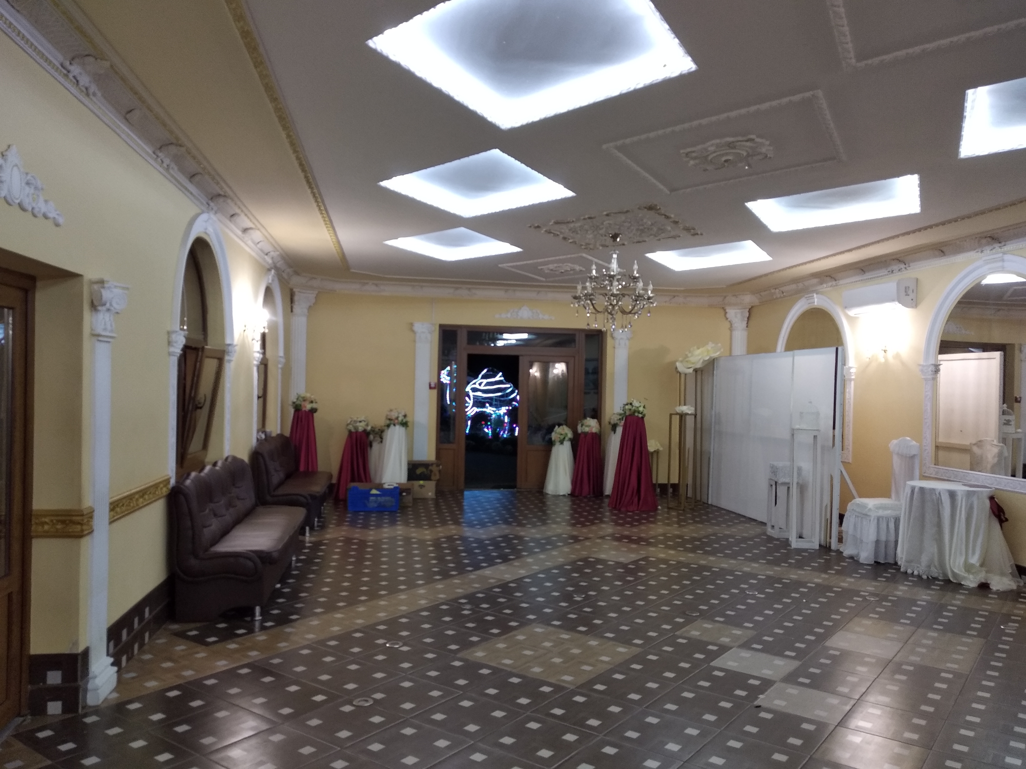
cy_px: 384
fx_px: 771
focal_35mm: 26
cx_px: 513
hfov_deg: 67.3
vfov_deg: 53.1
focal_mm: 3.81
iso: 1000
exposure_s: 1/25
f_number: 2.2
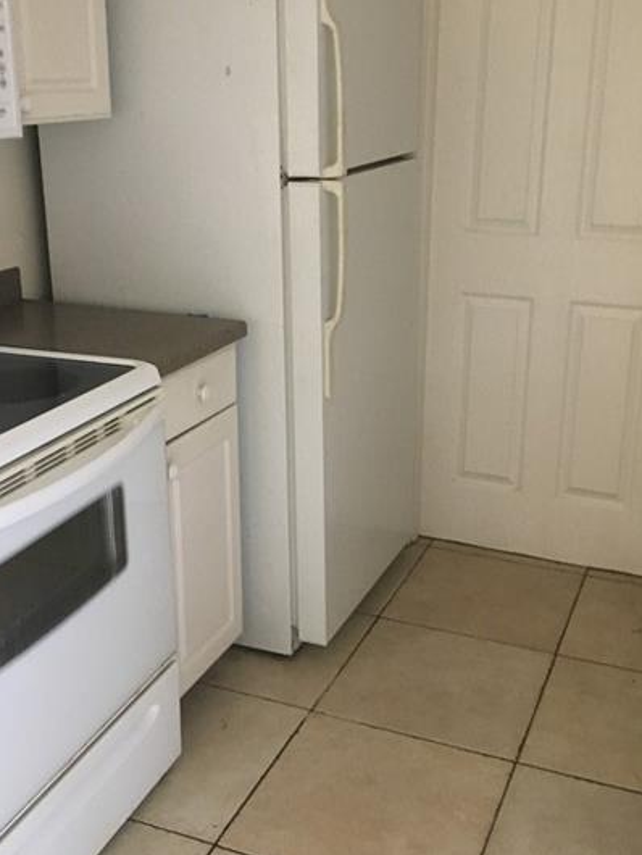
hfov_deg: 34.4
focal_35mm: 42
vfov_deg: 44.7
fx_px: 1038
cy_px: 382
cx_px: 297
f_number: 2.2
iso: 160
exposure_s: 1/30
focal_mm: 4.15
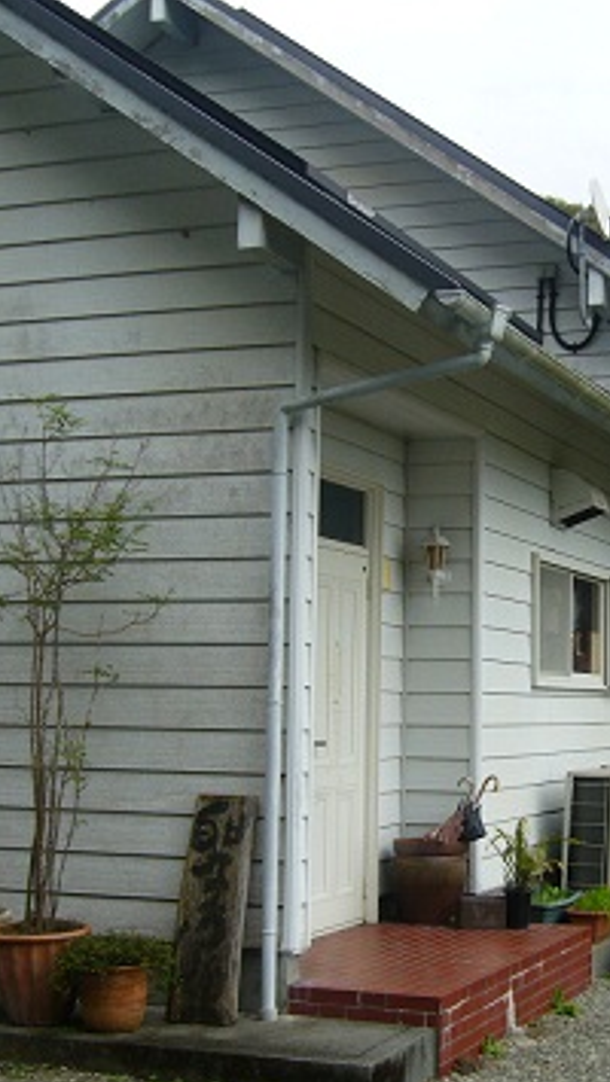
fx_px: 1580
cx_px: 482
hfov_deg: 21.6
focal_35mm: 55
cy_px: 582
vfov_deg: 37.8
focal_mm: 5.8
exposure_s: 1/160
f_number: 5.6
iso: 80
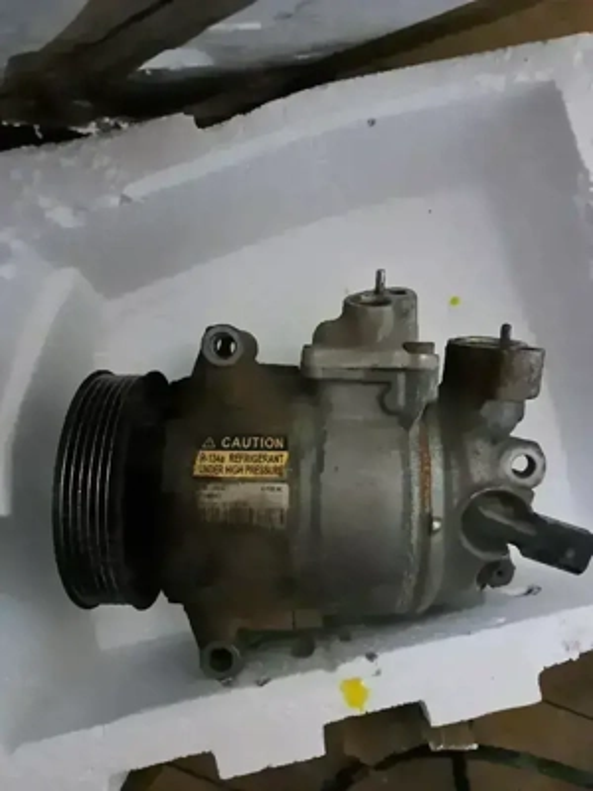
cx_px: 296
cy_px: 396
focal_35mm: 24
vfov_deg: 71.6
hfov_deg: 56.8
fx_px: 548
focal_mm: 5.23
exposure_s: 1/20
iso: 1600
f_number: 1.8
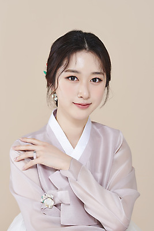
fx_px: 673
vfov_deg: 19.4
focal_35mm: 105
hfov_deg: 13.1
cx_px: 77
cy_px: 116
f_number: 11
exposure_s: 1/125
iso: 64
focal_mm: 105
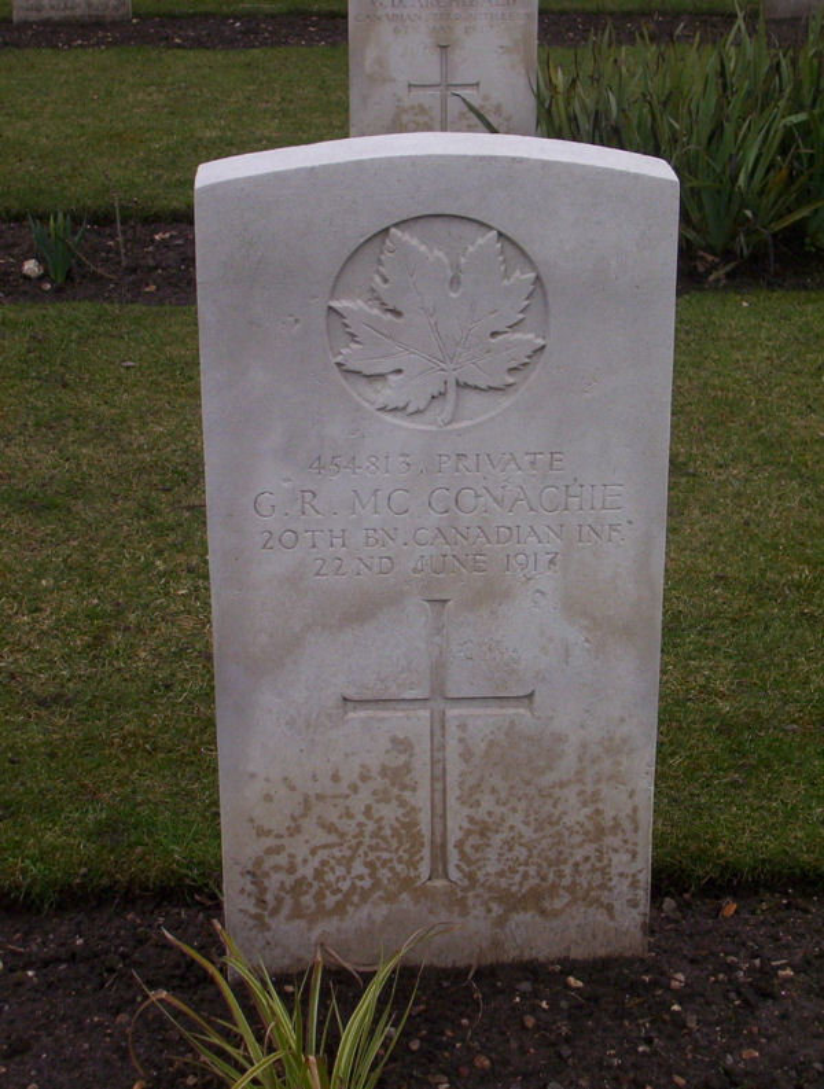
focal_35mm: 81
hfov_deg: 18.3
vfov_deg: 24.0
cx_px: 412
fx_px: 2556
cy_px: 544
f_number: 3.62
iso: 100
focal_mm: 10.76
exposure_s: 1/282
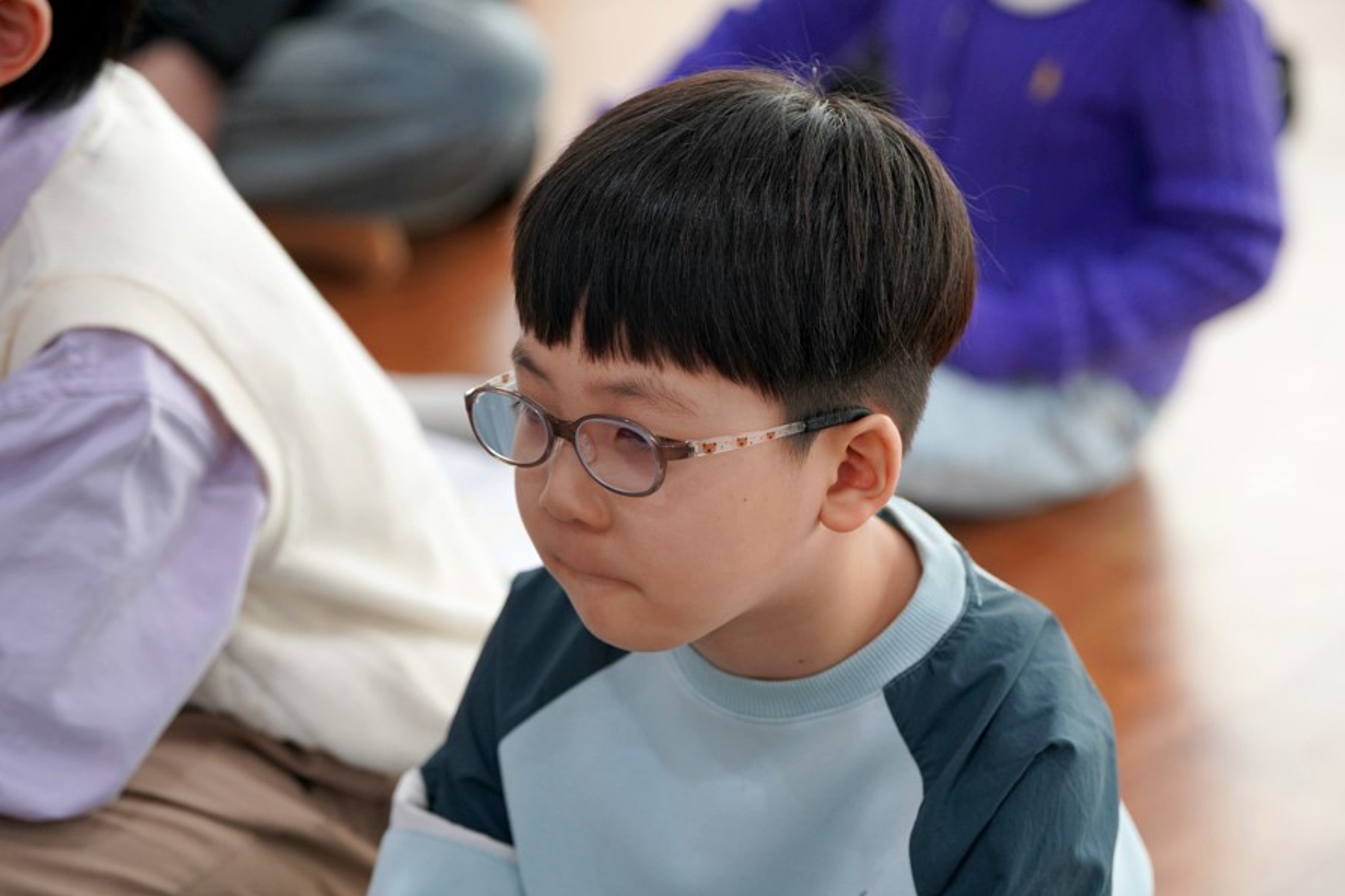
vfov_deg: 11.1
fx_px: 4594
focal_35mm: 123
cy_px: 446
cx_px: 675
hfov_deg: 16.7
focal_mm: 122
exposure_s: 1/160
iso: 800
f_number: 4
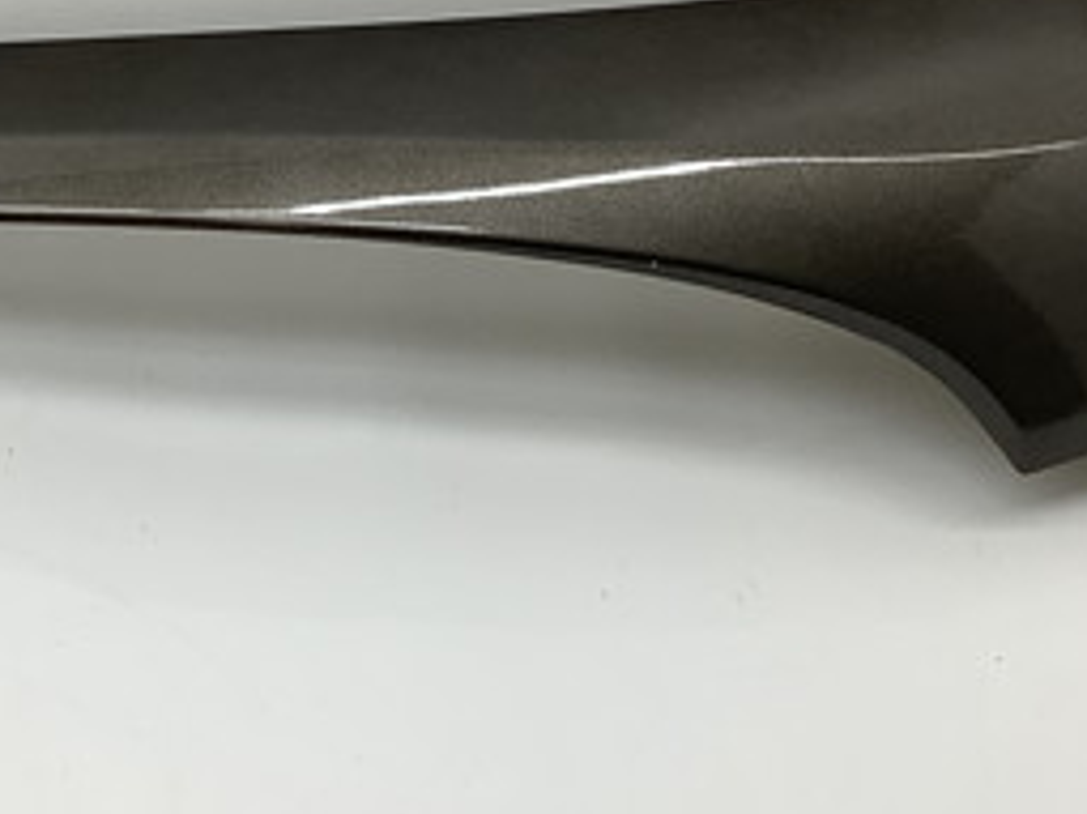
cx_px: 311
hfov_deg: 26.4
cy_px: 179
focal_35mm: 73
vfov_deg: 20.0
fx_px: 2291
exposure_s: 1/120
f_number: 2.4
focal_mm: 3.3
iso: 40
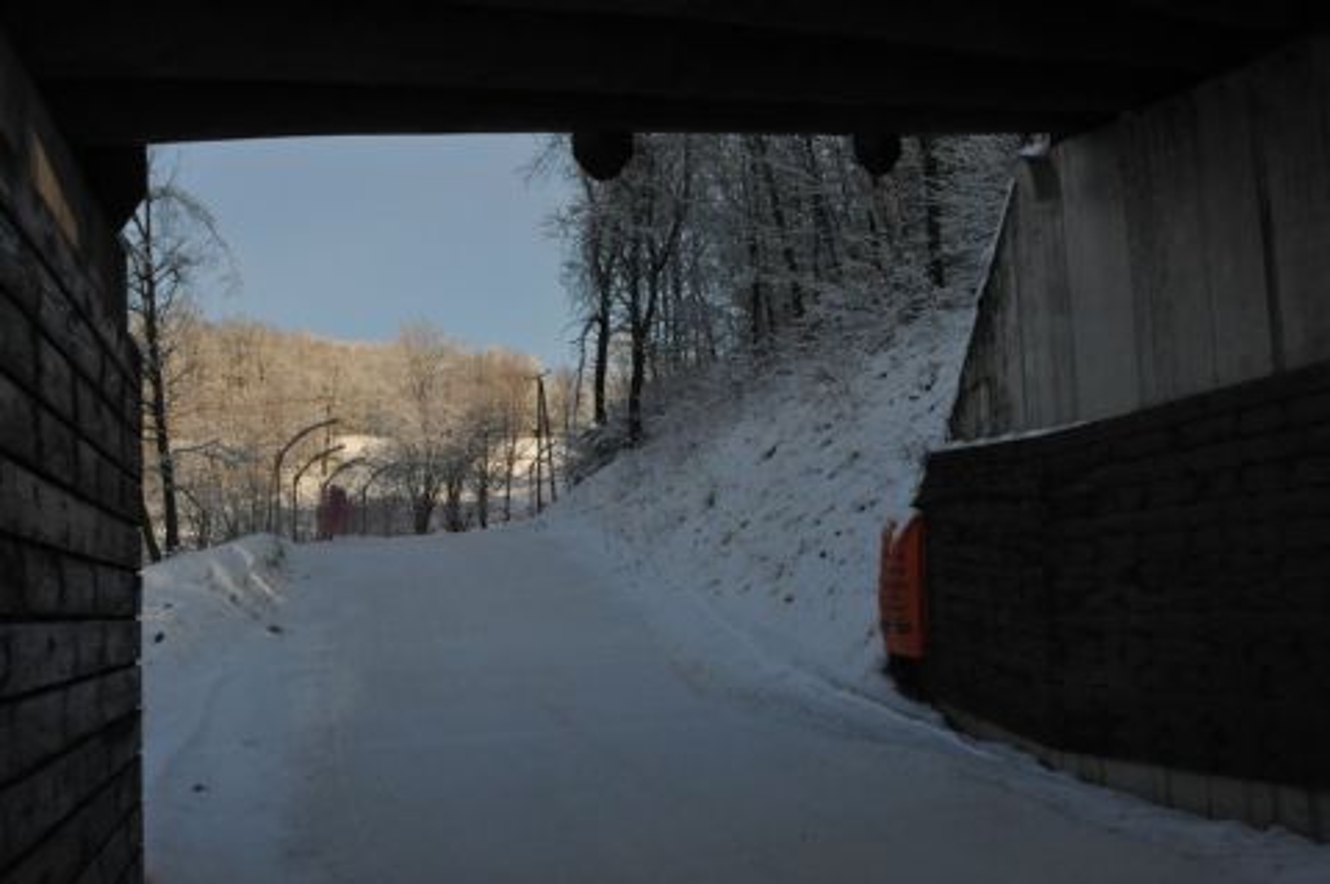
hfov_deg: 46.4
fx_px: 1550
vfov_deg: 31.8
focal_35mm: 42
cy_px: 442
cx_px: 665
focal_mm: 28
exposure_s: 1/2000
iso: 1000
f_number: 9
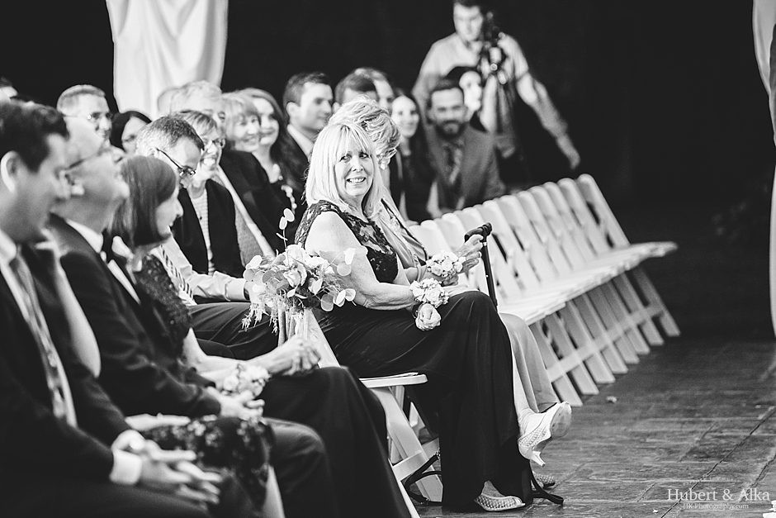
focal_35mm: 155
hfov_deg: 13.2
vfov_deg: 8.9
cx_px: 388
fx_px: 3341
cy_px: 259
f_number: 2.8
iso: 500
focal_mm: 155
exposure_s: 1/60
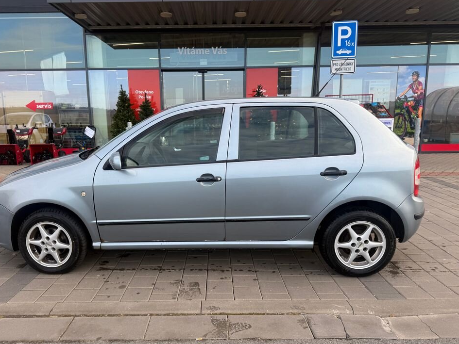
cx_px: 211
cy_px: 182
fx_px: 345
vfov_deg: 53.0
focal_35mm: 26
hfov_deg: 67.2
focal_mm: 6.76
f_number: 1.78
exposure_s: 1/689
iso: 80
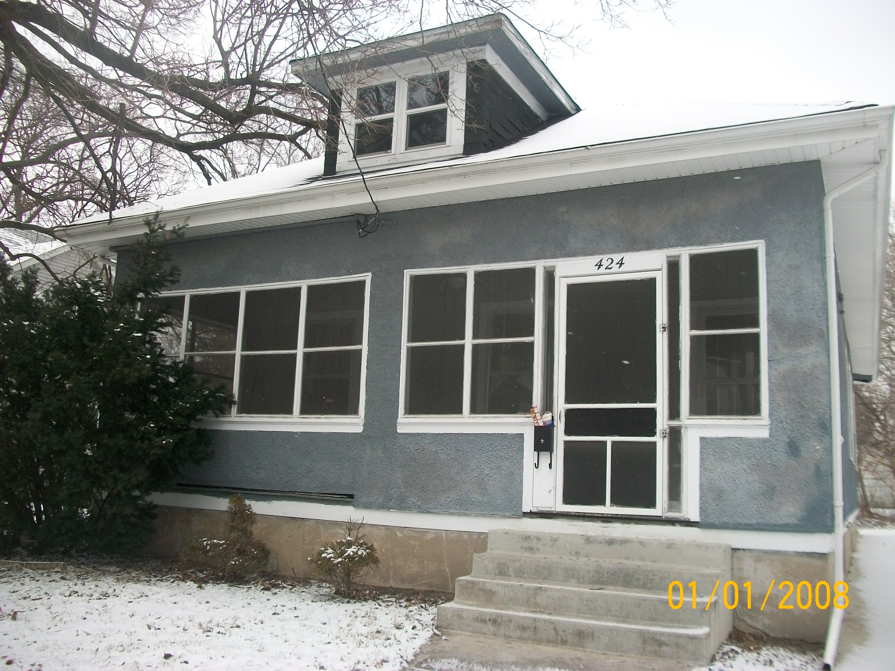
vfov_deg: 44.2
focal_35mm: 32
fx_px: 827
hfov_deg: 56.8
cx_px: 448
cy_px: 336
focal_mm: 5.7
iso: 80
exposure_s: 1/320
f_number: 2.9
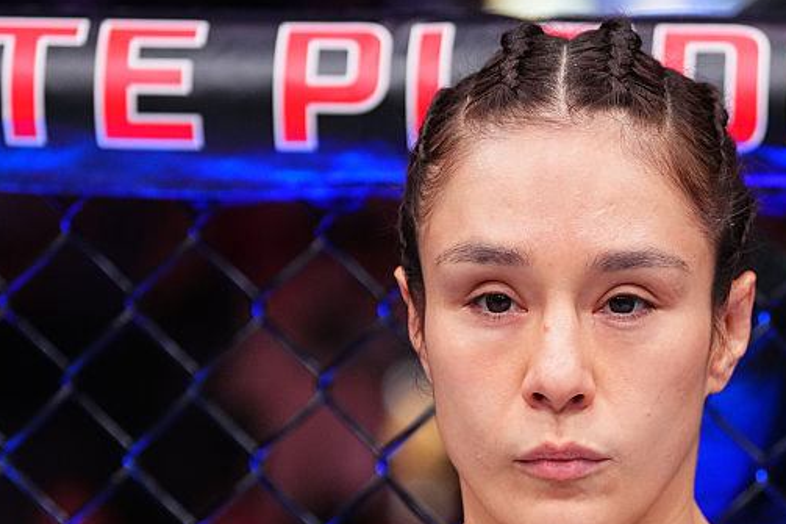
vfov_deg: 6.1
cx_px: 583
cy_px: 525
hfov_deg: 9.1
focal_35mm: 226
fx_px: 4932
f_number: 2.8
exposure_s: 1/1250
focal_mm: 111
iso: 3200
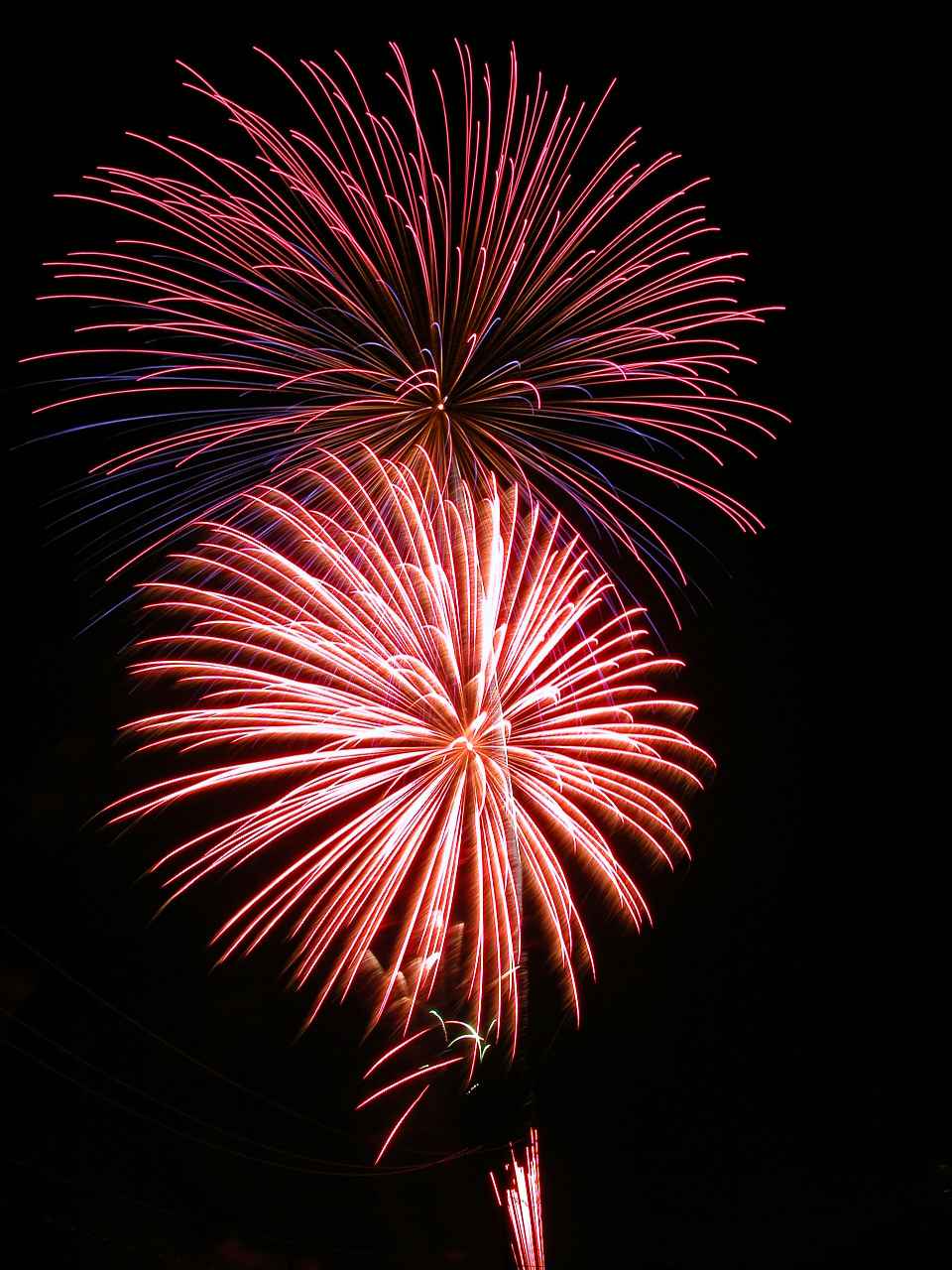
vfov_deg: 52.6
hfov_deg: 40.7
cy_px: 635
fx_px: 1283
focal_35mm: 35
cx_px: 476
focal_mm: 8.9
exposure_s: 4
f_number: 8
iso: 100
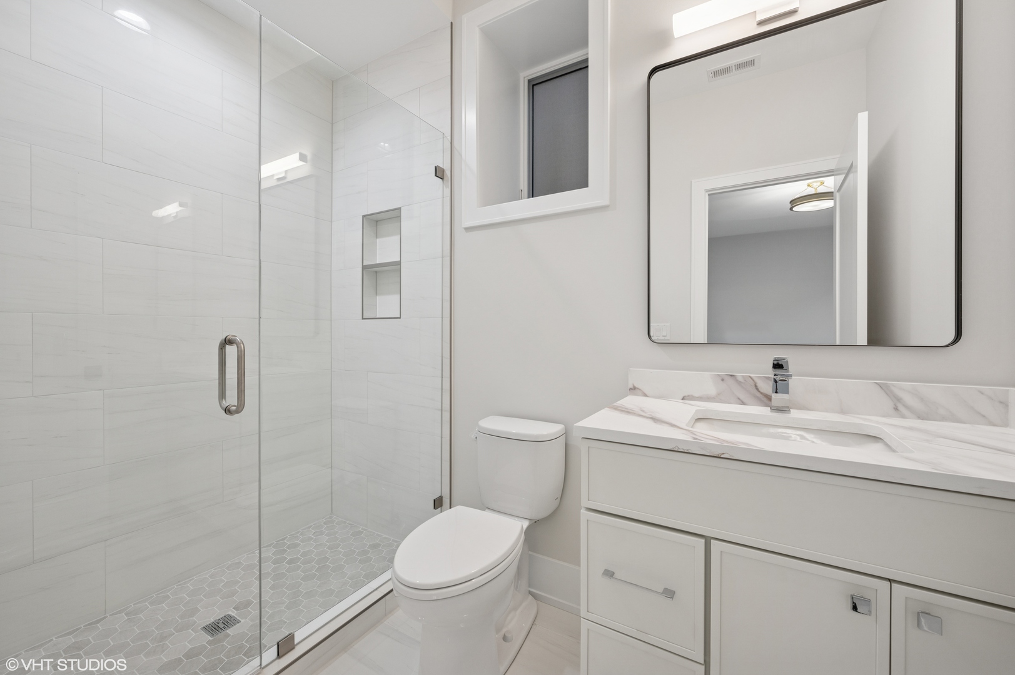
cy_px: 338
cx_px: 508
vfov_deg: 81.1
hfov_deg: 104.3
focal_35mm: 14
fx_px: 394
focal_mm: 14
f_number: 9.5
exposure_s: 1/15
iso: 200
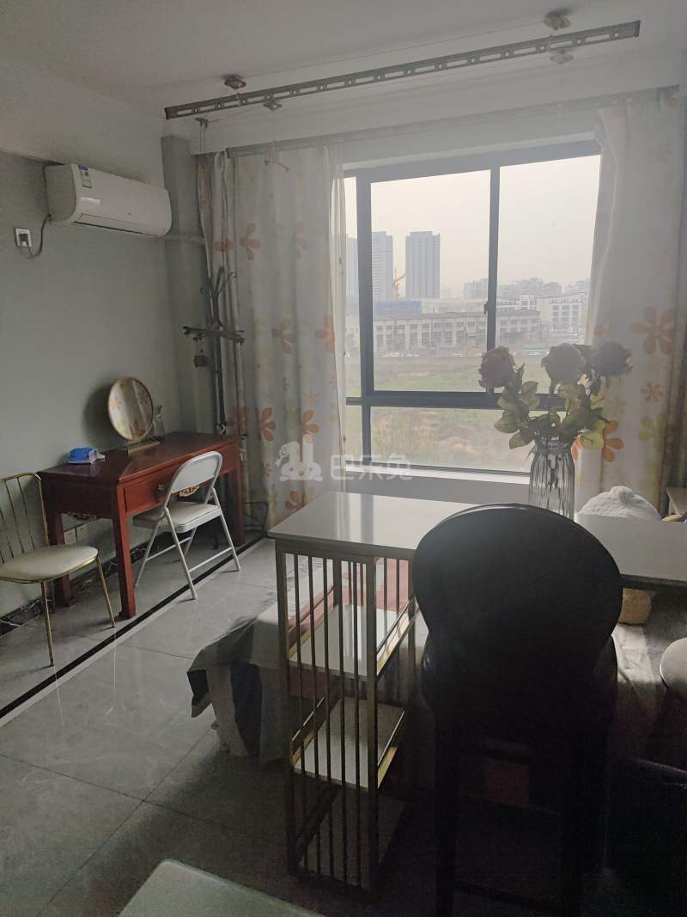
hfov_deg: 58.9
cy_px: 458
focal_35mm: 23
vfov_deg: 73.9
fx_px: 609
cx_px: 344
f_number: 1.88
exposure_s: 1/118
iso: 166
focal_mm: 5.56
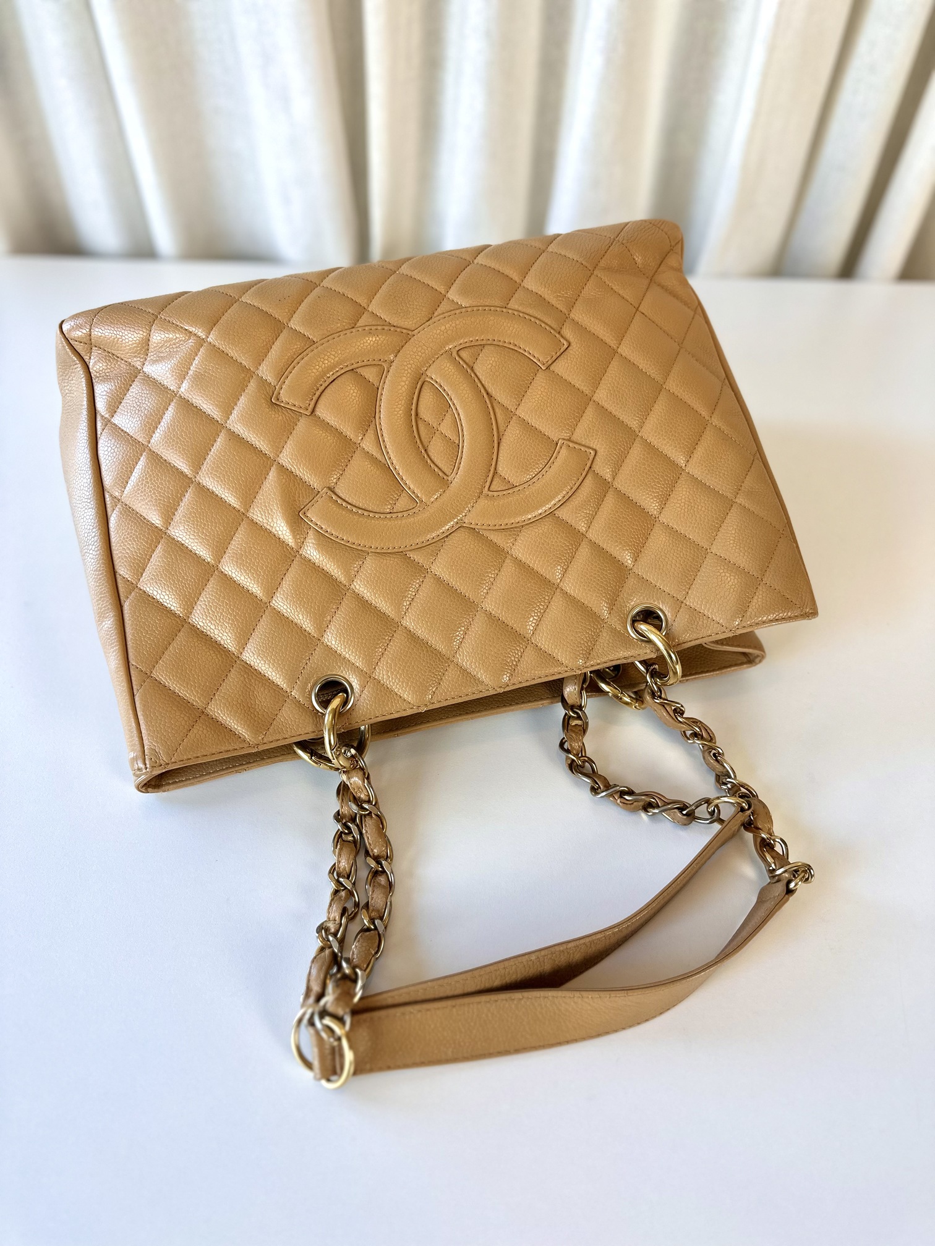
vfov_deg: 71.6
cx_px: 468
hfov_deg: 56.8
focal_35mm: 24
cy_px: 623
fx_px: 864
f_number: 1.78
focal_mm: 6.86
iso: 80
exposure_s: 1/100
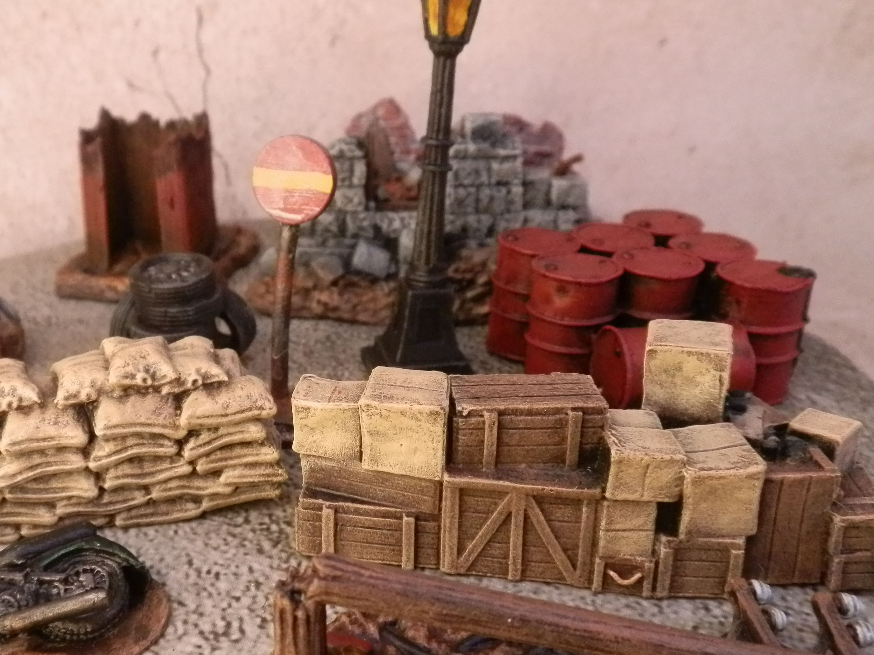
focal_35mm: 40
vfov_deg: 35.9
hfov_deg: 46.3
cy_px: 368
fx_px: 1010
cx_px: 314
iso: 400
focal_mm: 5
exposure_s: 1/125
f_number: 3.1
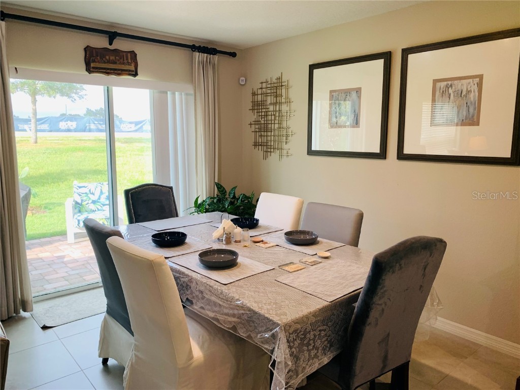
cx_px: 260
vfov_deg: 53.1
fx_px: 391
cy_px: 195
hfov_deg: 67.3
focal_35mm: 26
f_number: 1.8
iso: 50
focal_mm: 4.25
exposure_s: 1/60
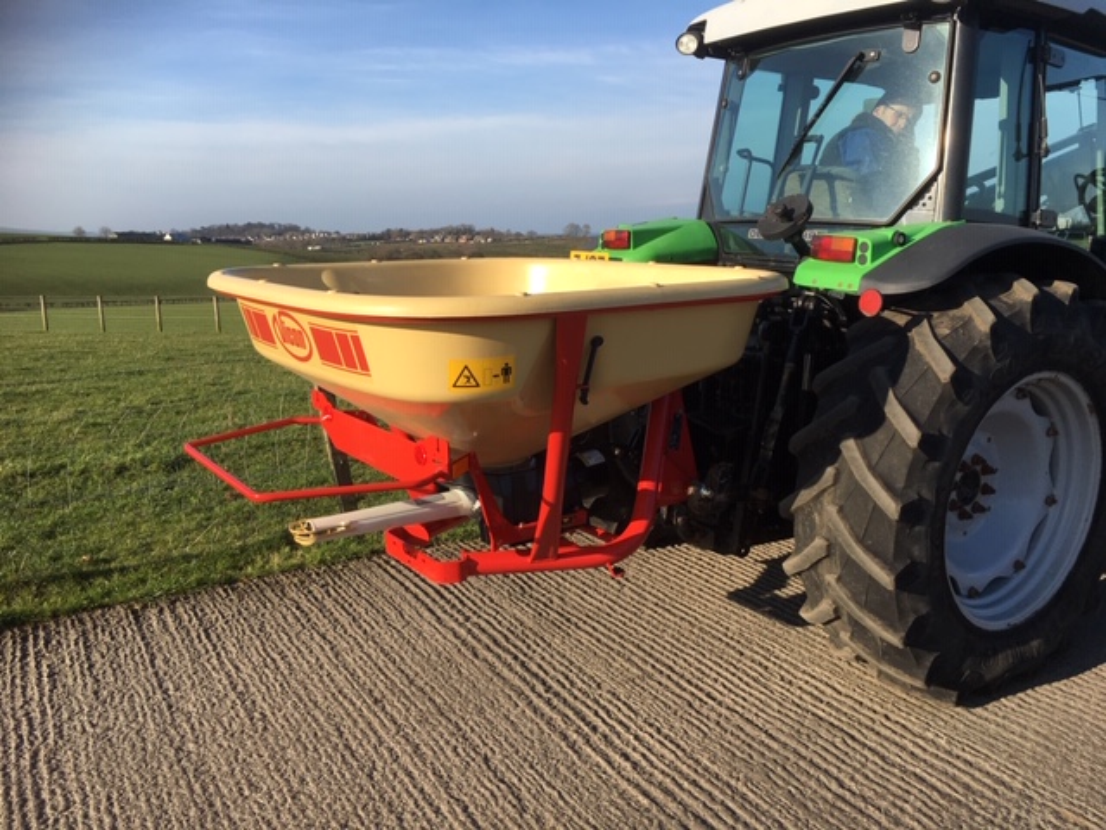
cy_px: 415
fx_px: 927
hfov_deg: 61.7
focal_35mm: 29
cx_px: 553
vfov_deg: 48.2
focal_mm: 4.15
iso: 25
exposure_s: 1/1261
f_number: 2.2
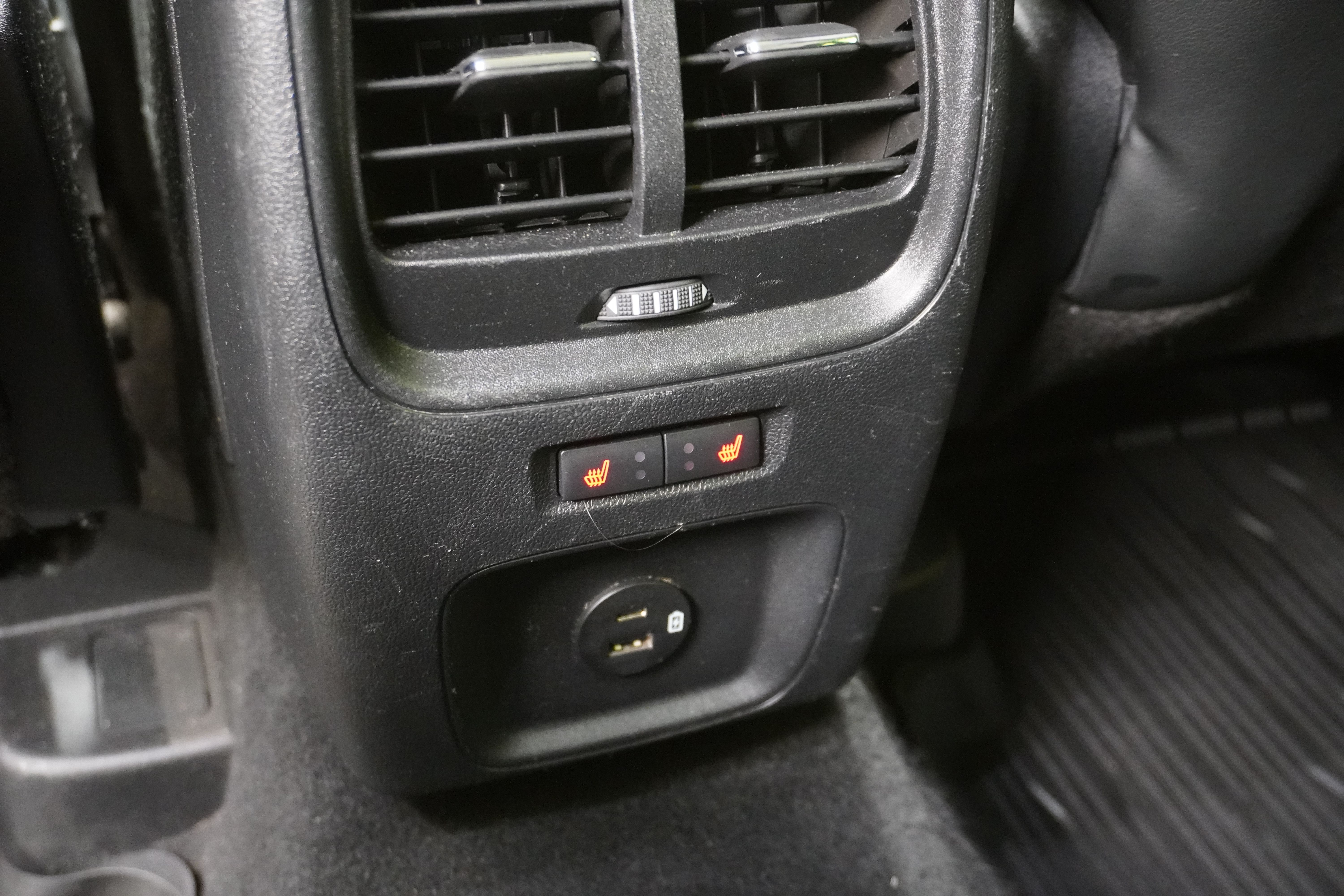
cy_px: 448
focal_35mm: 38
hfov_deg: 51.3
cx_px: 672
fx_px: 1400
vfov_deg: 35.5
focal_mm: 25
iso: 6400
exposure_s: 1/8
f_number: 4.5
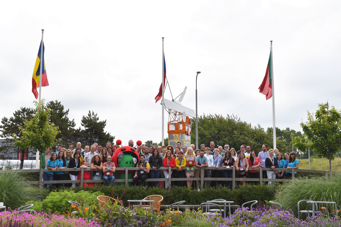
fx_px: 412
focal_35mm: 44
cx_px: 170
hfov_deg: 45.0
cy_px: 114
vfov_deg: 30.8
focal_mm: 29
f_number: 10
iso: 100
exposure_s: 1/400
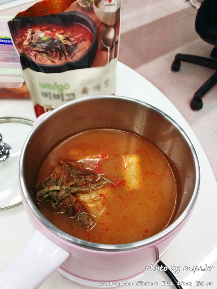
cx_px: 108
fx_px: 242
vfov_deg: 61.6
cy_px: 144
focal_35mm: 29
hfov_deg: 48.3
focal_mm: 4.15
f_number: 2.2
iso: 50
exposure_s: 1/30
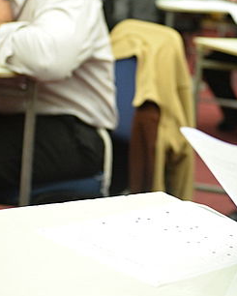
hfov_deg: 14.1
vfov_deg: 17.7
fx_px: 946
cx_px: 223
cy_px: 89
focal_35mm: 108
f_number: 2.8
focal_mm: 44
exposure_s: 1/125
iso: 2500
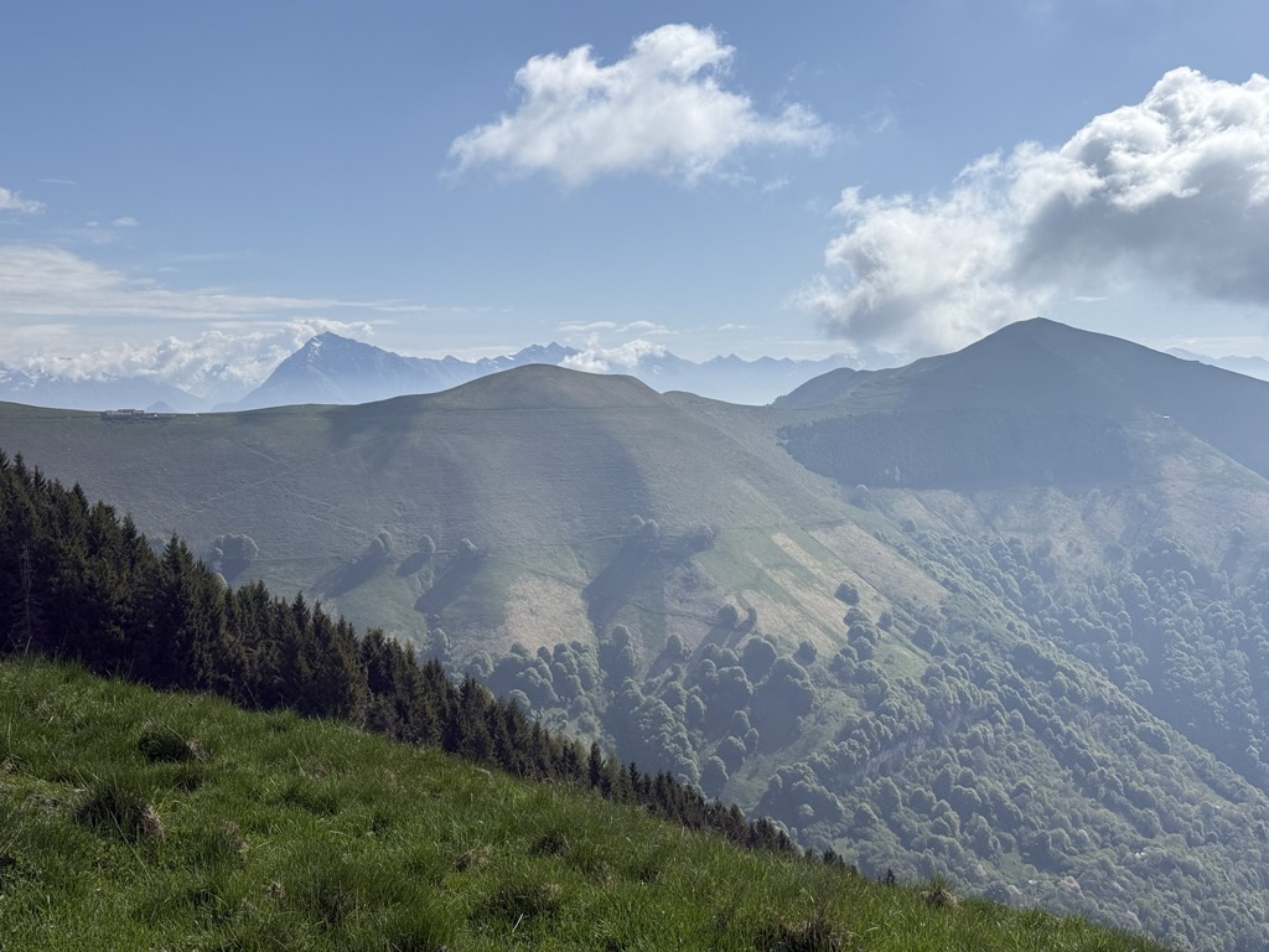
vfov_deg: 30.3
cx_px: 634
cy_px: 476
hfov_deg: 39.7
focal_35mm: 48
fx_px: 1760
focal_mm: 6.76
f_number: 1.78
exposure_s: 1/8772
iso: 64
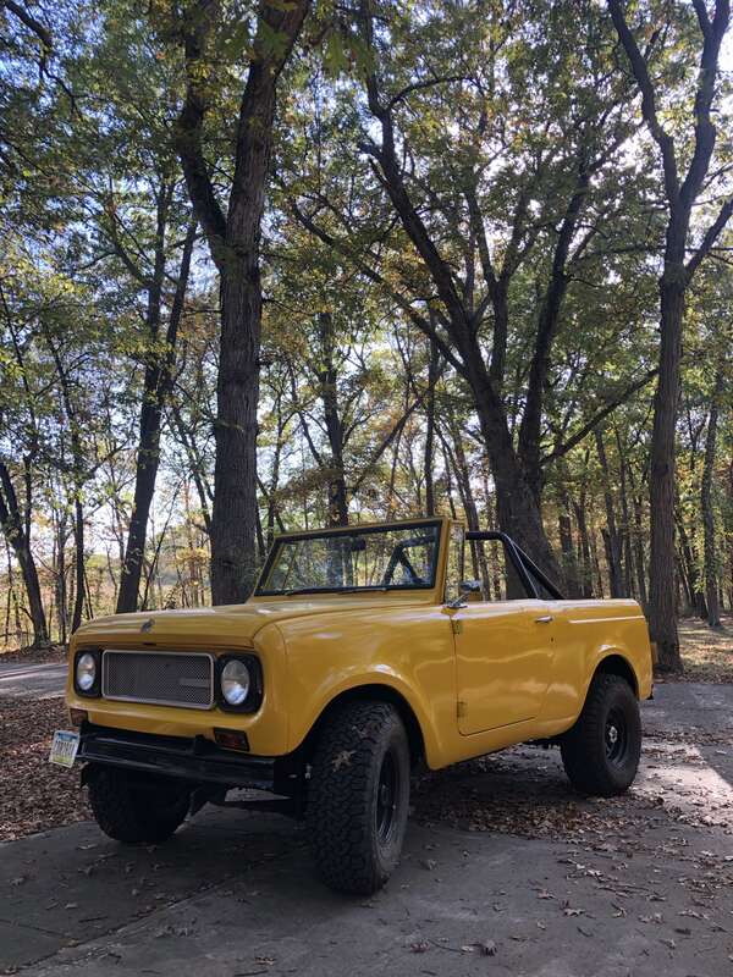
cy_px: 488
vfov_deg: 63.4
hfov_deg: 49.7
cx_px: 366
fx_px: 791
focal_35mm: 28
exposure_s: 1/120
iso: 20
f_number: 1.8
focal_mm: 3.99
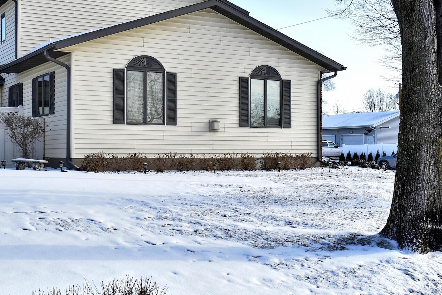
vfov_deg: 27.0
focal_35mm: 50
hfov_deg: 38.8
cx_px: 123
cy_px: 120
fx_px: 614
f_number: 10
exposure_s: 1/250
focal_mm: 22
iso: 400
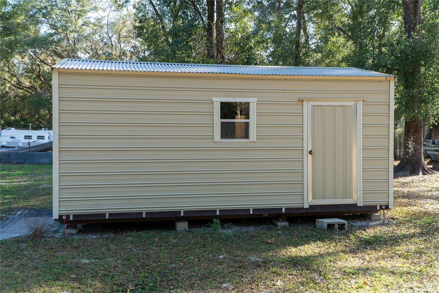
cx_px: 220
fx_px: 402
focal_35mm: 33
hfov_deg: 57.2
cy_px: 146
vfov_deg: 40.0
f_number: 5
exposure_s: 1/80
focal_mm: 22
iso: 100
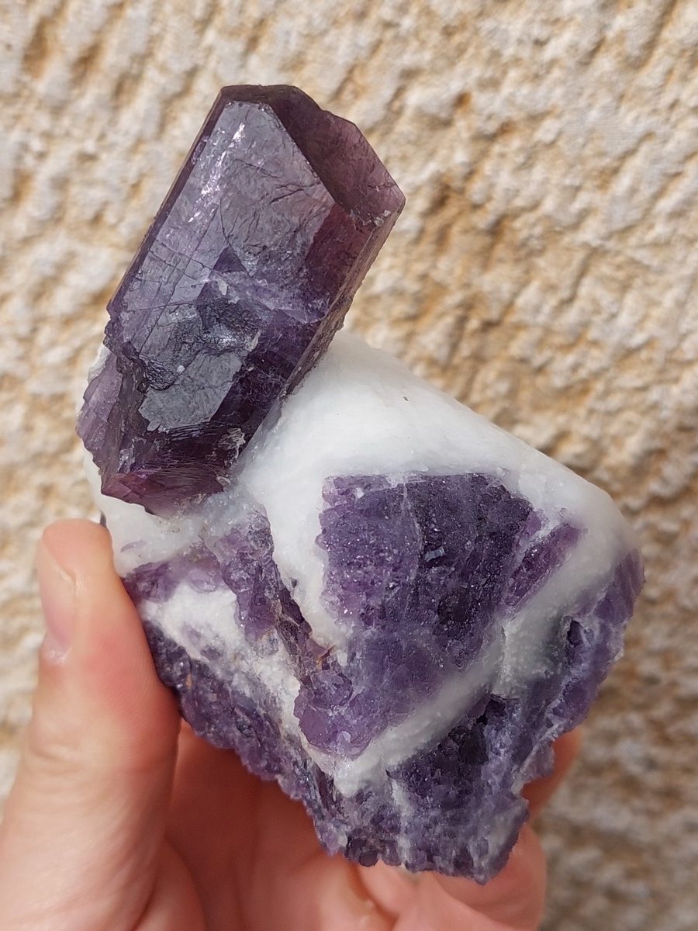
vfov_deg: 71.6
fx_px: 645
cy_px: 466
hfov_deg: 56.8
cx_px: 349
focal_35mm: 24
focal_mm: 5.23
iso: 40
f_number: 1.8
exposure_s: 1/740
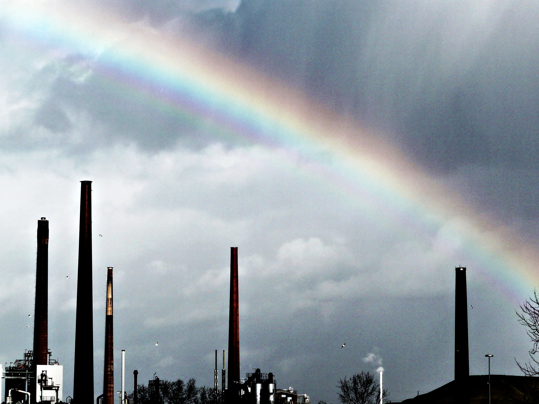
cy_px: 202
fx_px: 1822
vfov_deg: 12.7
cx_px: 270
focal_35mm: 117
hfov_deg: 16.8
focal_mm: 19.2
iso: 100
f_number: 7.1
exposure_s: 1/500
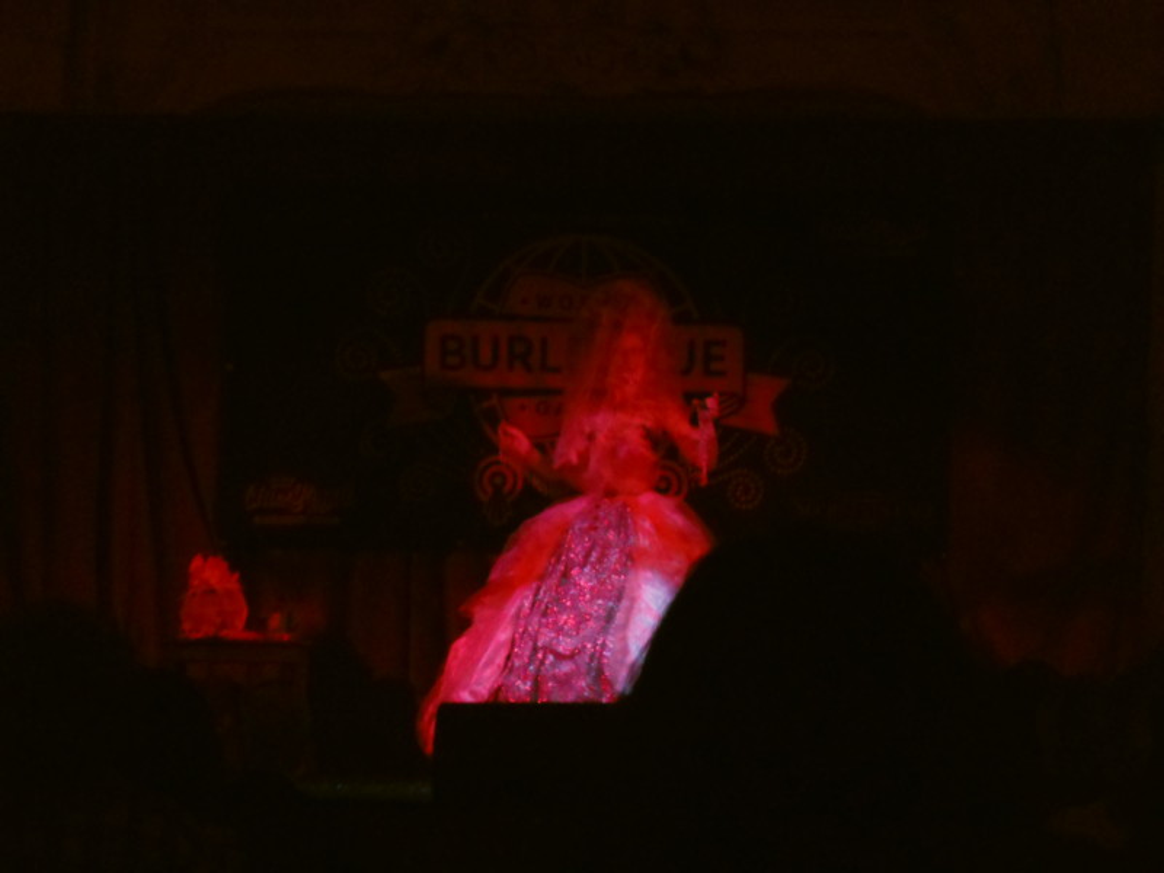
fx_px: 3632
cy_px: 436
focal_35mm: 108
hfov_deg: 18.2
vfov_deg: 13.7
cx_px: 582
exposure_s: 1/8
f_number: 5.9
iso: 800
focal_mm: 19.6
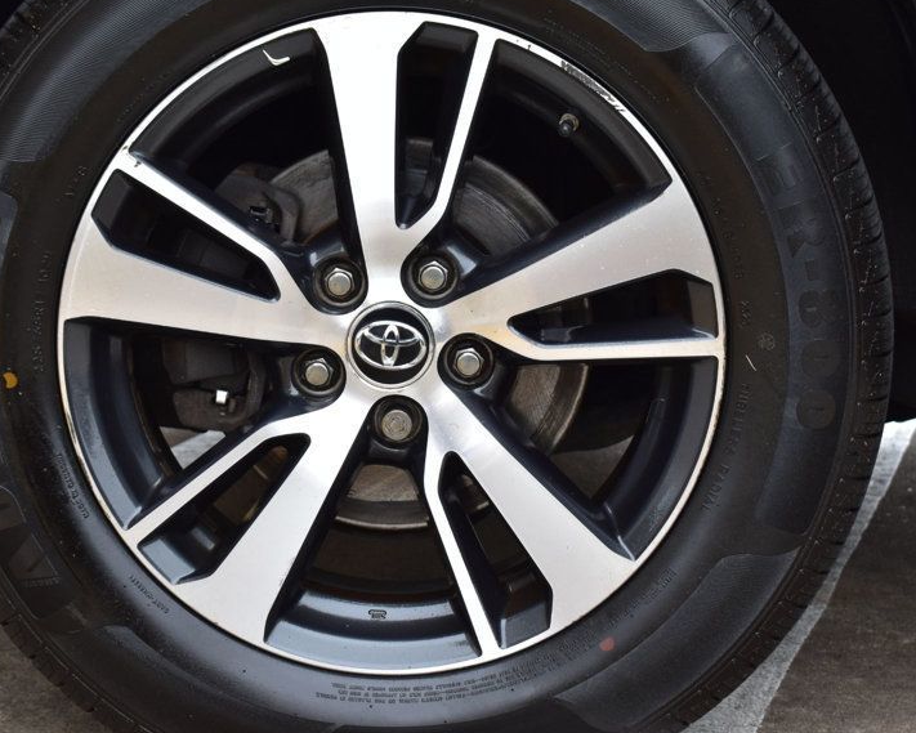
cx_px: 381
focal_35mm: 77
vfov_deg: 19.9
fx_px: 2088
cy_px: 307
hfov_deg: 24.7
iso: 400
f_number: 7.1
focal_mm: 38
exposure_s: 1/30
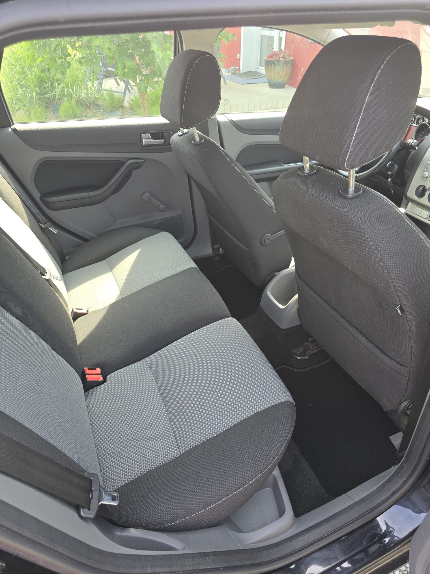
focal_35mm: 23
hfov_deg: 58.9
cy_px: 287
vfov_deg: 73.9
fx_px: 381
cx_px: 215
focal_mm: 6.3
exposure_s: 1/180
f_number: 1.7
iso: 64
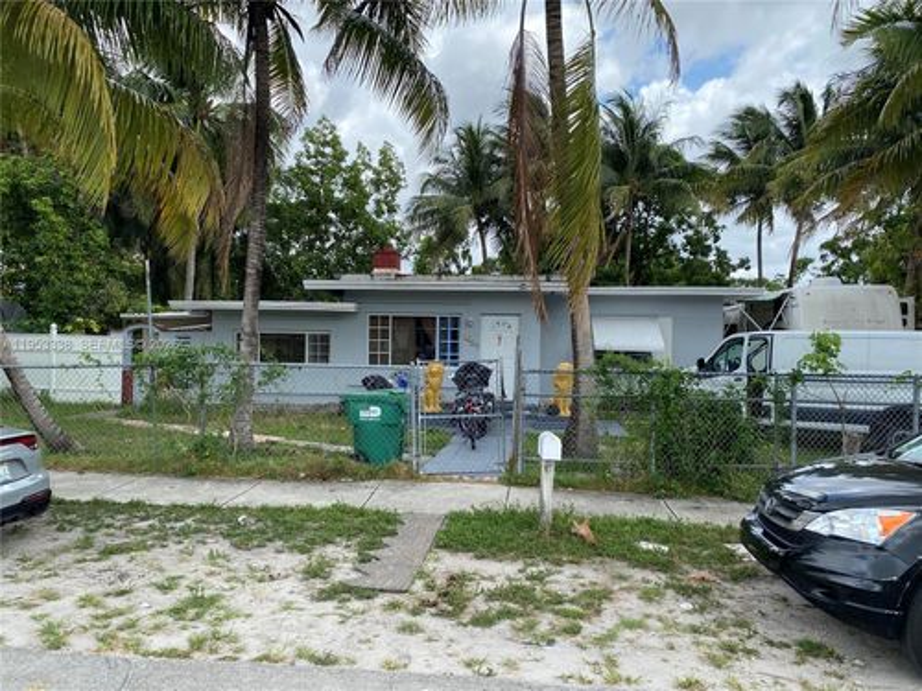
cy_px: 346
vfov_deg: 53.1
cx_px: 461
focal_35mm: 26
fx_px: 693
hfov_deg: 67.3
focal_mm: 4.25
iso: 32
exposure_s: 1/1170
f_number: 1.8
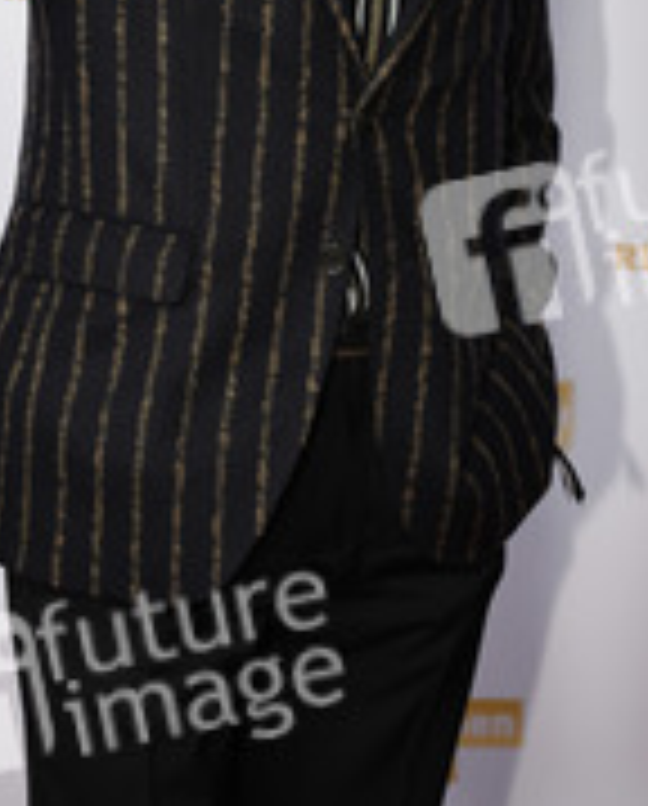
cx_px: 243
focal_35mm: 115
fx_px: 2748
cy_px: 5
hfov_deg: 13.4
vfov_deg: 16.3
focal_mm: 55
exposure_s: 1/500
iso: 800
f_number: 3.5
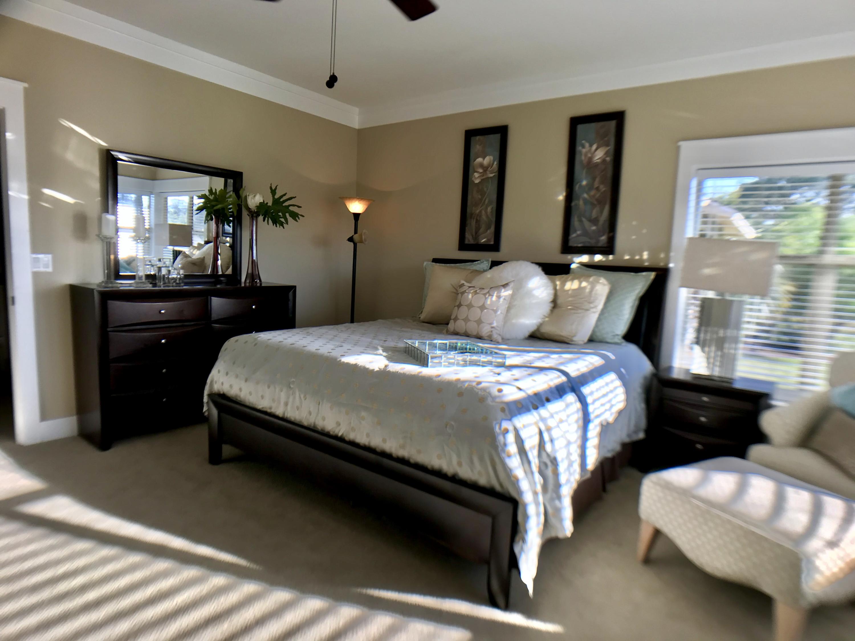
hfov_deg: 63.4
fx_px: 692
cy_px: 320
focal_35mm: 28
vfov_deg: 49.7
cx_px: 428
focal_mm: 3.99
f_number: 1.8
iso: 20
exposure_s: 1/194
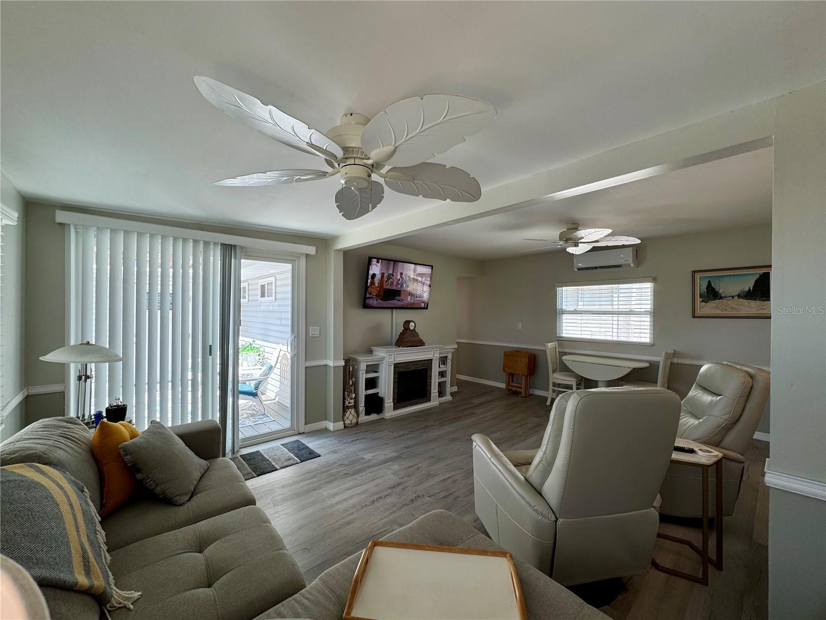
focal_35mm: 14
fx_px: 334
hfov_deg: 102.1
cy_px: 310
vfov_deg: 85.7
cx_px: 413
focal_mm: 2.22
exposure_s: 1/131
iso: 40
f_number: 2.2
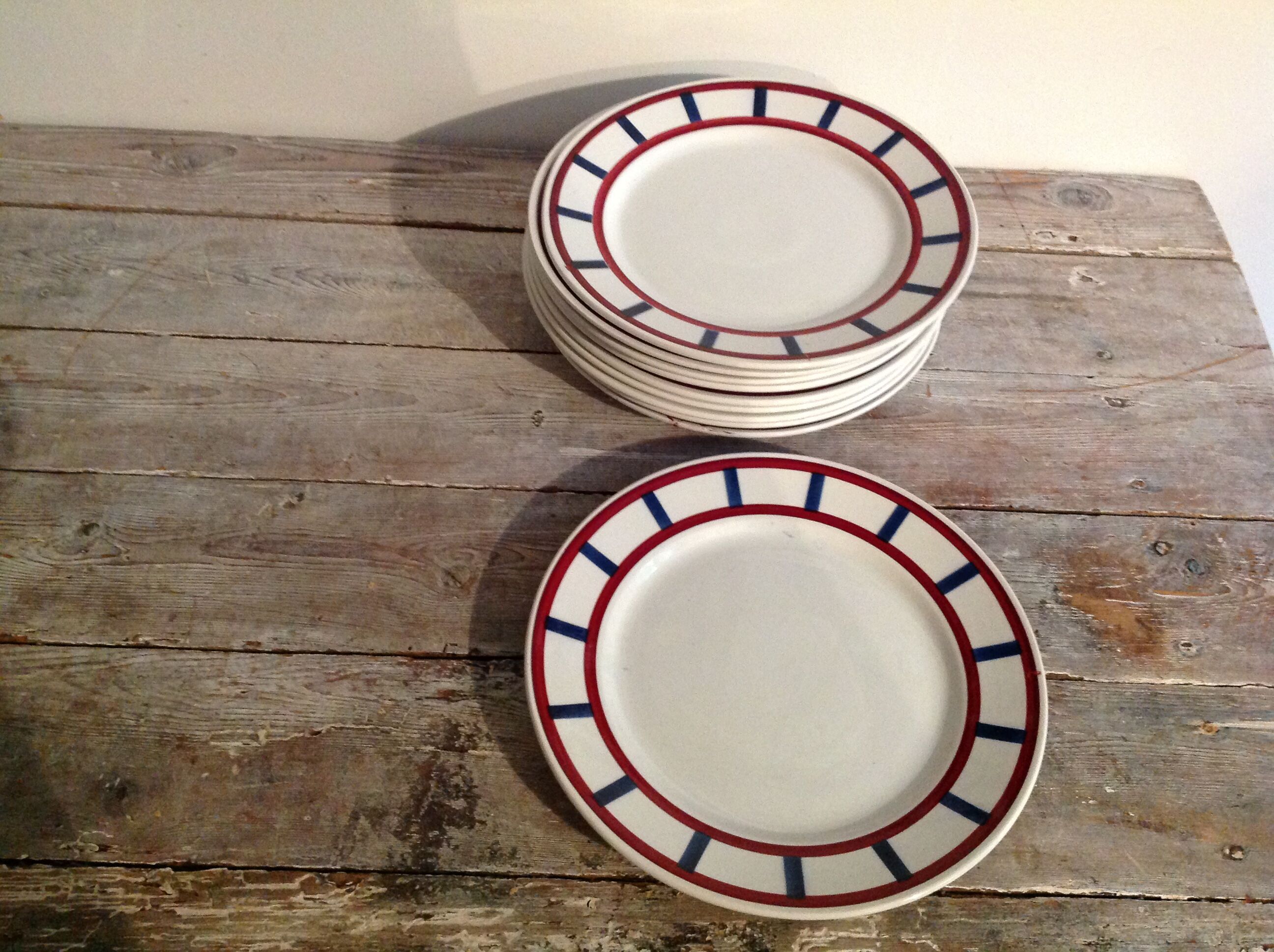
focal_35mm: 35
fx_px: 1286
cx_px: 637
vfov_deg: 40.6
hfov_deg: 52.7
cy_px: 476
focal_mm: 4.28
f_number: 2.4
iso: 400
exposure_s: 1/15
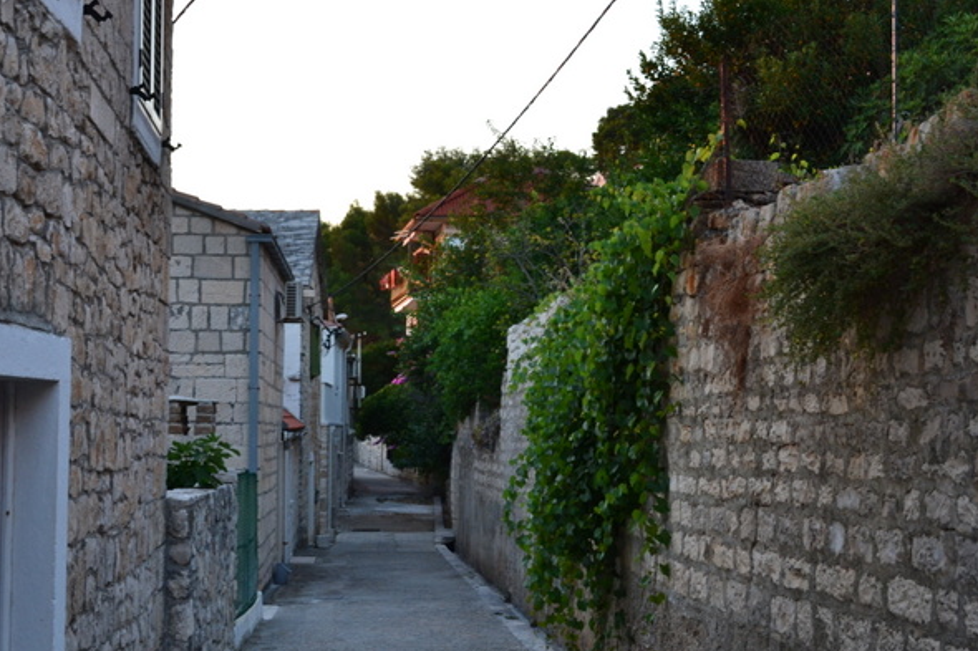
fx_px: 1548
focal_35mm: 57
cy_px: 335
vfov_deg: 23.8
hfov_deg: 35.0
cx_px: 444
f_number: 7.1
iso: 400
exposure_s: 1/40
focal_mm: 28
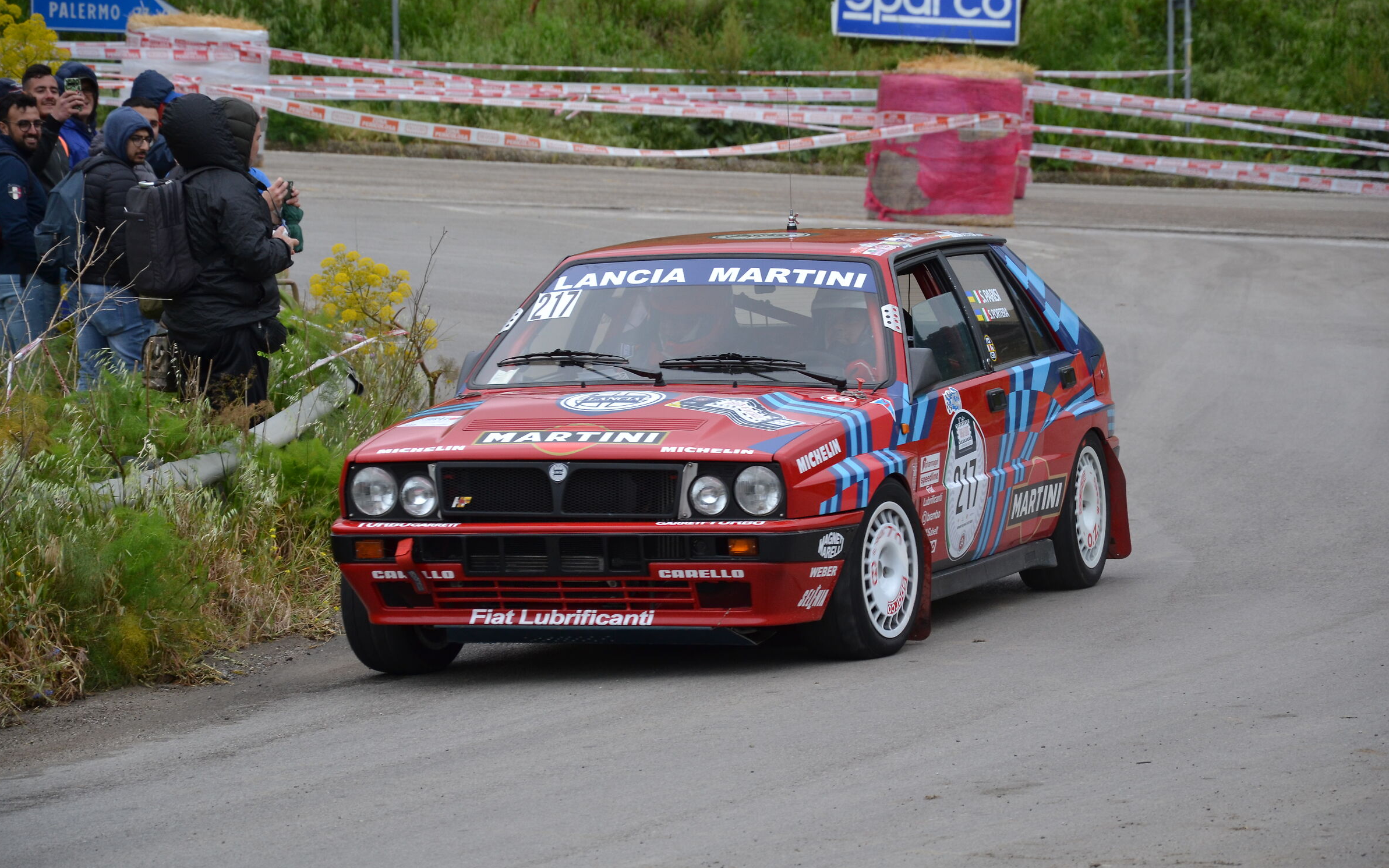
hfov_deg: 13.0
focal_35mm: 162
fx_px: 6114
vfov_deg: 8.1
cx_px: 691
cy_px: 449
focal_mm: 105
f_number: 5.6
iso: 400
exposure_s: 1/800
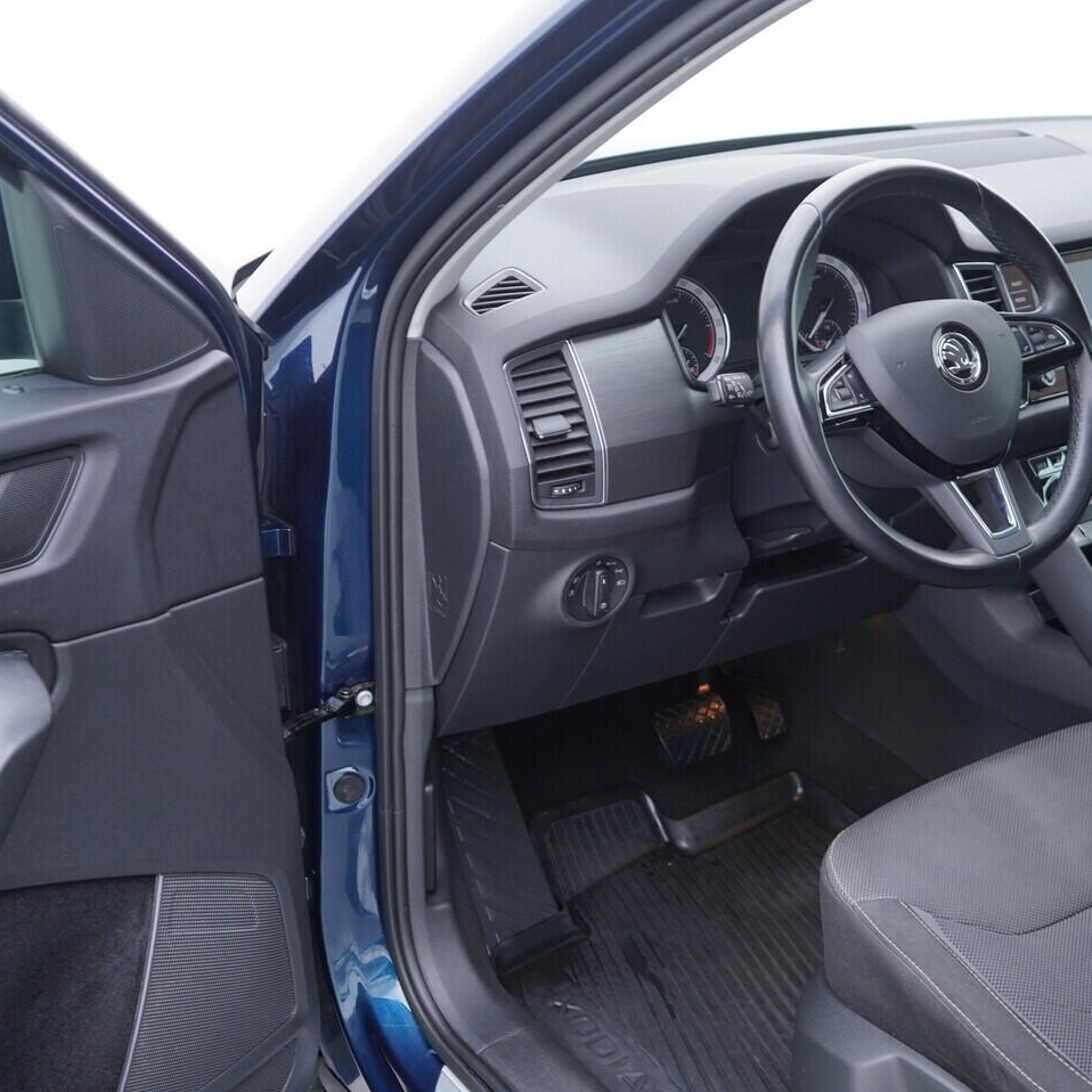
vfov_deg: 36.8
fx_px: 1642
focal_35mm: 46
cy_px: 546
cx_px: 696
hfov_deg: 36.5
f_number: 2.8
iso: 250
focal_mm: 24
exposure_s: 1/40
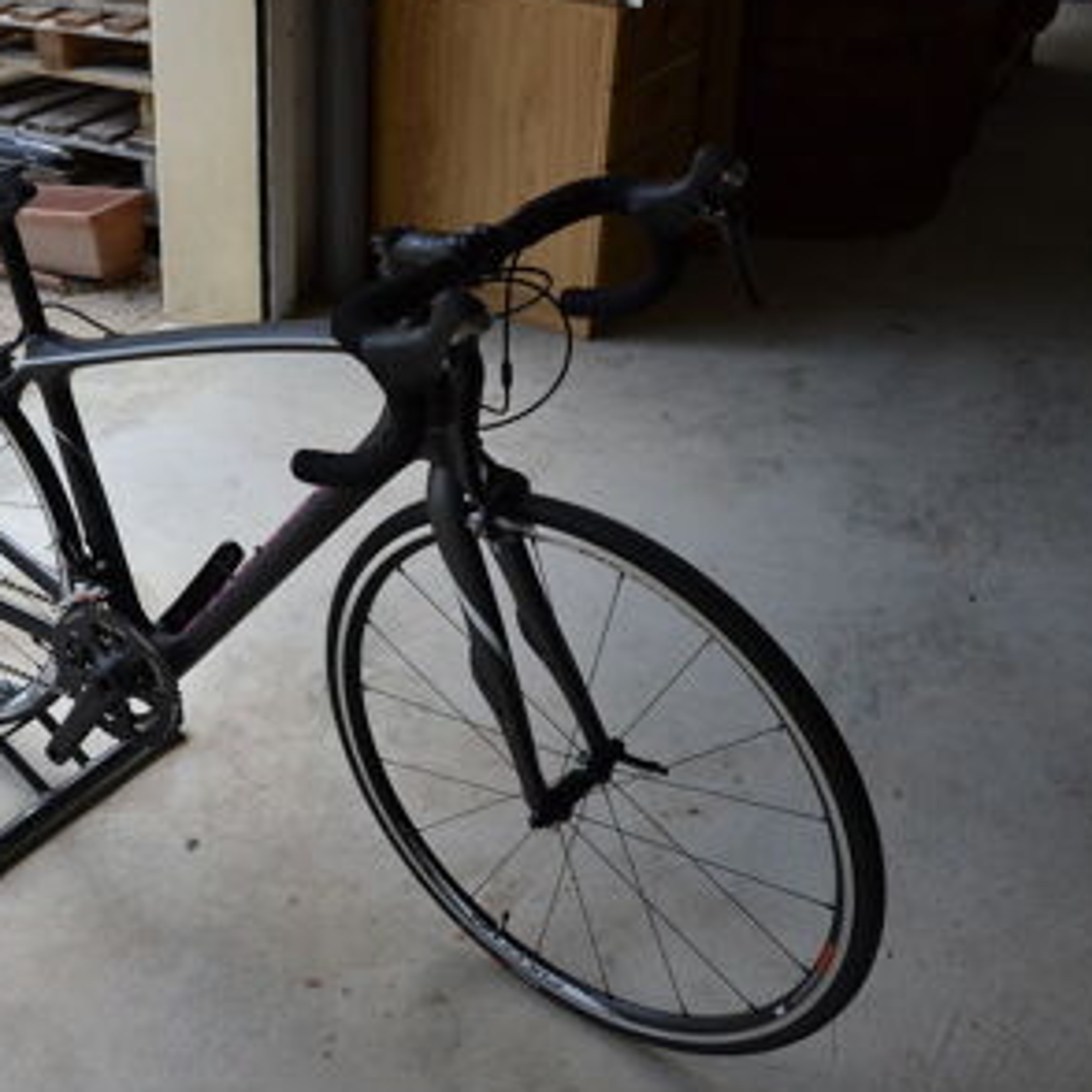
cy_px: 542
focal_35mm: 44
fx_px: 1559
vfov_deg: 38.6
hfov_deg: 37.9
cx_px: 312
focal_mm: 21
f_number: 5.6
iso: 400
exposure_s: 1/125
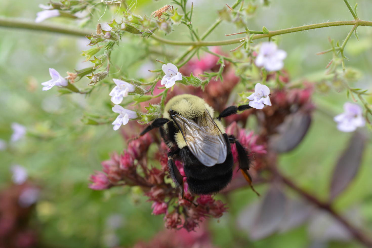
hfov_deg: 33.4
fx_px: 620
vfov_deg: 22.6
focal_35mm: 60
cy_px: 124
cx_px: 186
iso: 250
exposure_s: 1/60
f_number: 8
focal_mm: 40
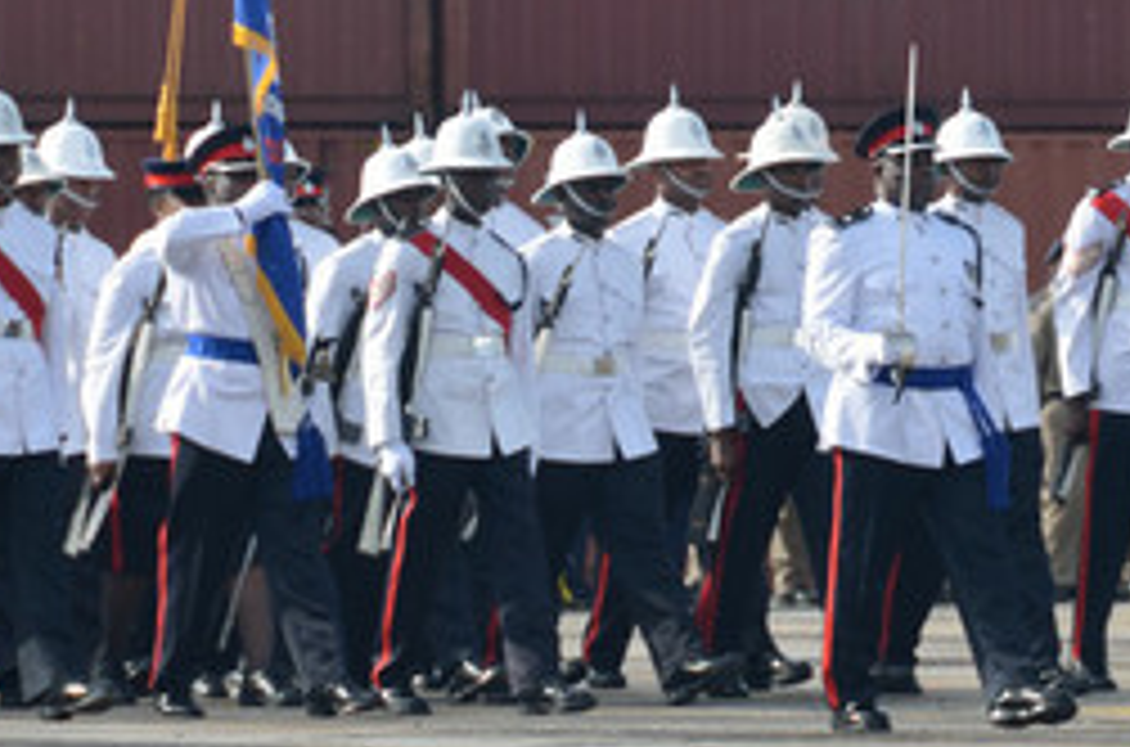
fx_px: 26175
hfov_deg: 2.5
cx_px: 860
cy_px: 119
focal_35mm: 836
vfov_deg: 1.6
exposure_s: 1/320
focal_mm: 200
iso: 100
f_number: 5.6
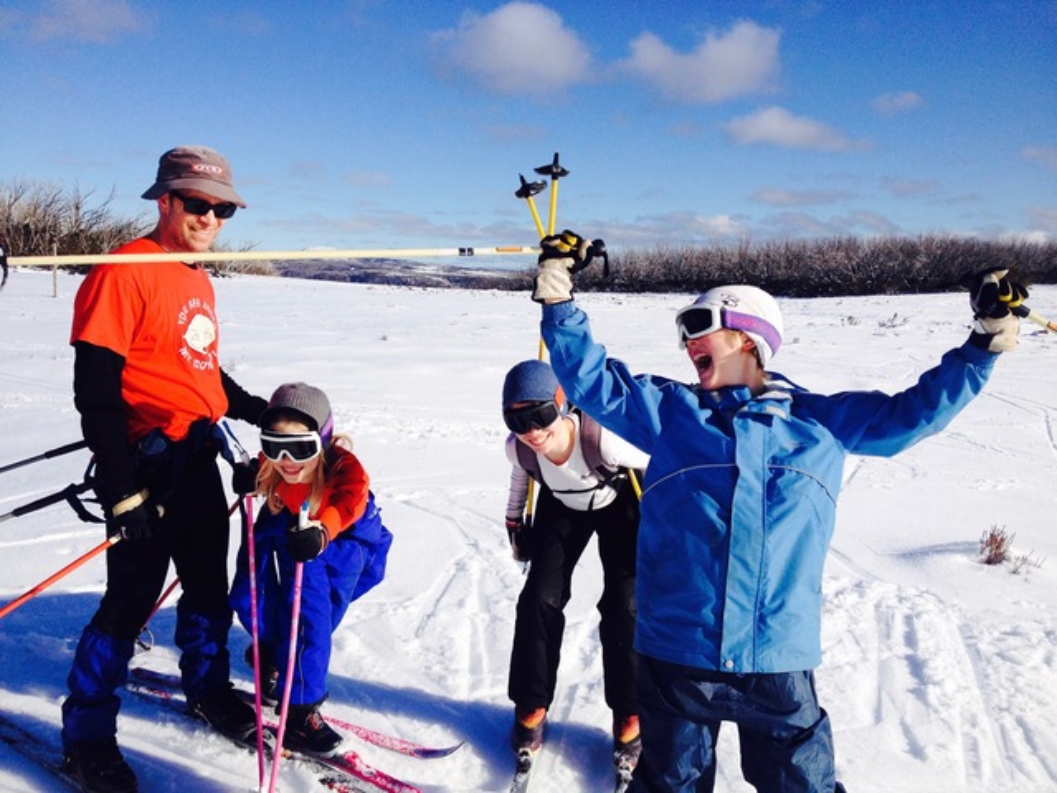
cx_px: 528
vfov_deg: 40.7
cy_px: 396
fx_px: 1069
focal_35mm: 35
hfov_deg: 52.6
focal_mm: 4.28
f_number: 2.4
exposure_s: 1/3067
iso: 50
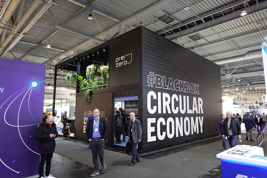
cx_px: 134
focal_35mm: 24
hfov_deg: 73.7
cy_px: 89
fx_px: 178
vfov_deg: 53.2
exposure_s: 1/60
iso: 640
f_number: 2.8
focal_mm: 9
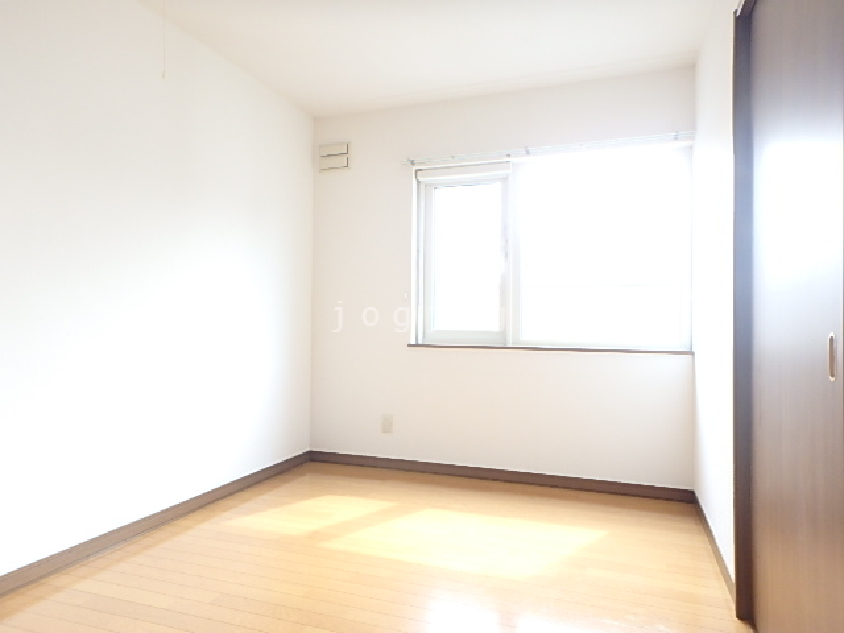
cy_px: 316
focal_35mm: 21
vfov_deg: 63.4
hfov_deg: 79.0
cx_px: 422
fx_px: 512
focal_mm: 3.7
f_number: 3.5
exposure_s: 1/30
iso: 200
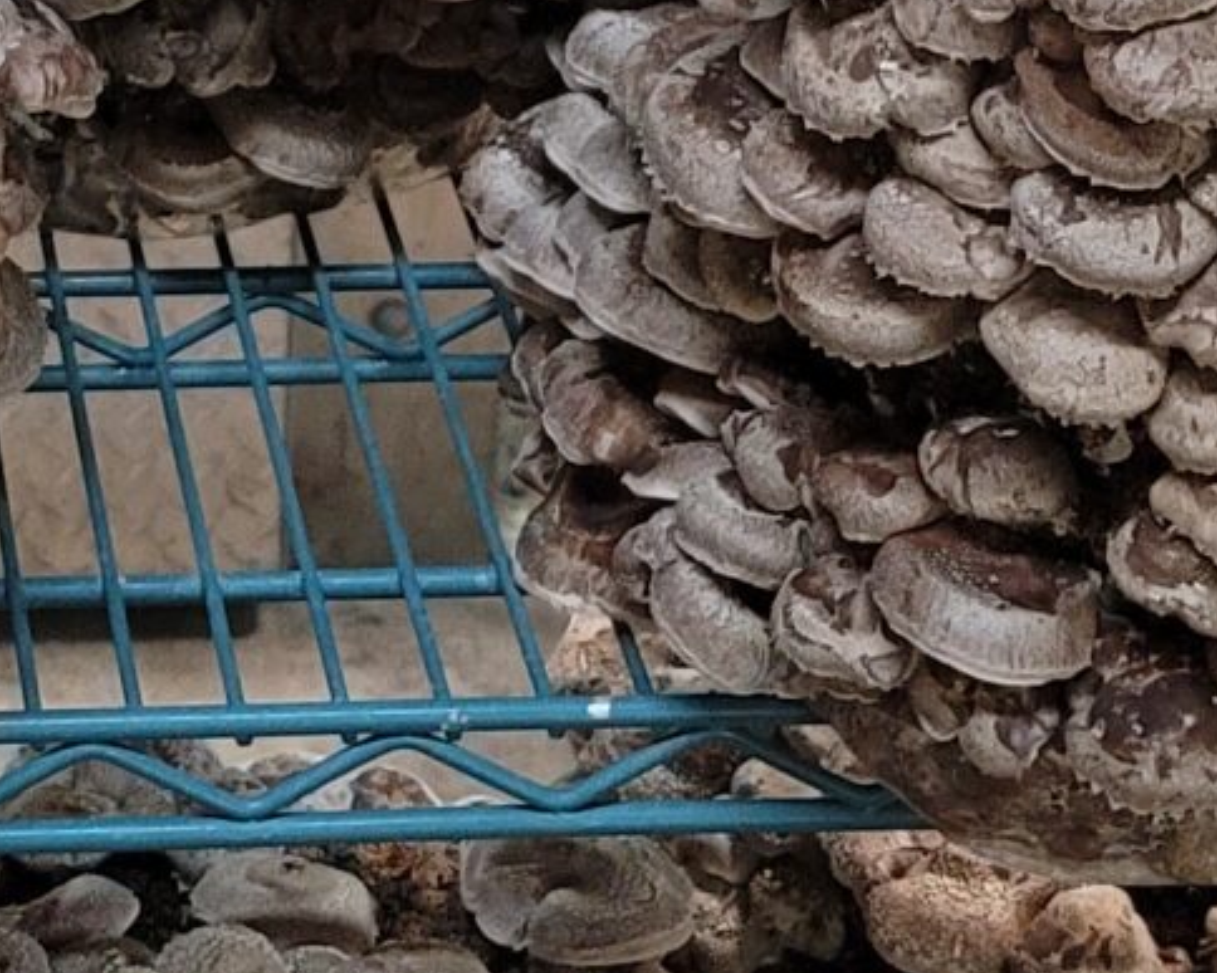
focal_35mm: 129
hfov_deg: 14.6
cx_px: -136
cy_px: -1242
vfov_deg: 10.5
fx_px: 4645
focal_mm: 7
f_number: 1.8
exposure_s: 1/40
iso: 640
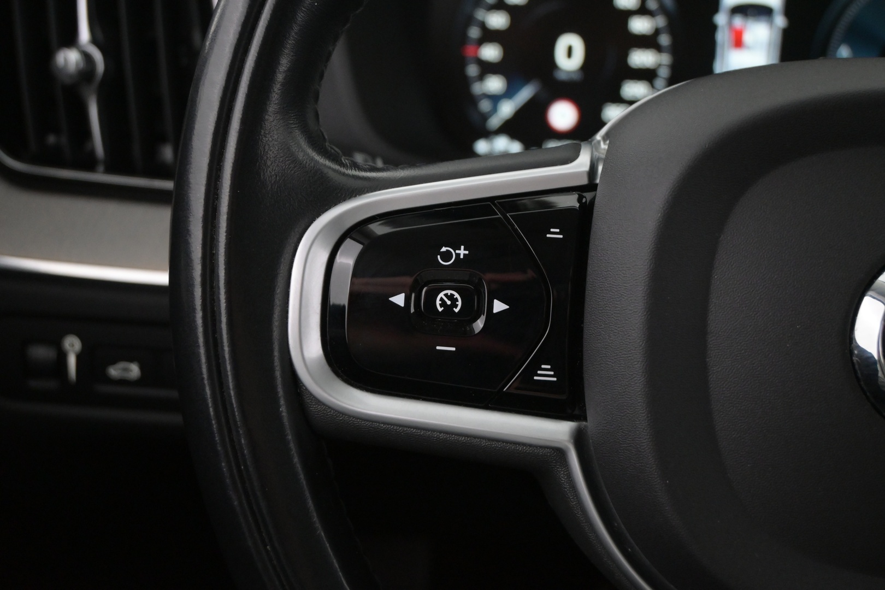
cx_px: 442
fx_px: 1125
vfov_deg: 29.4
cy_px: 295
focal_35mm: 46
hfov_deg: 43.0
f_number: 4.8
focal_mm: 30.5
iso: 3200
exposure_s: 1/50
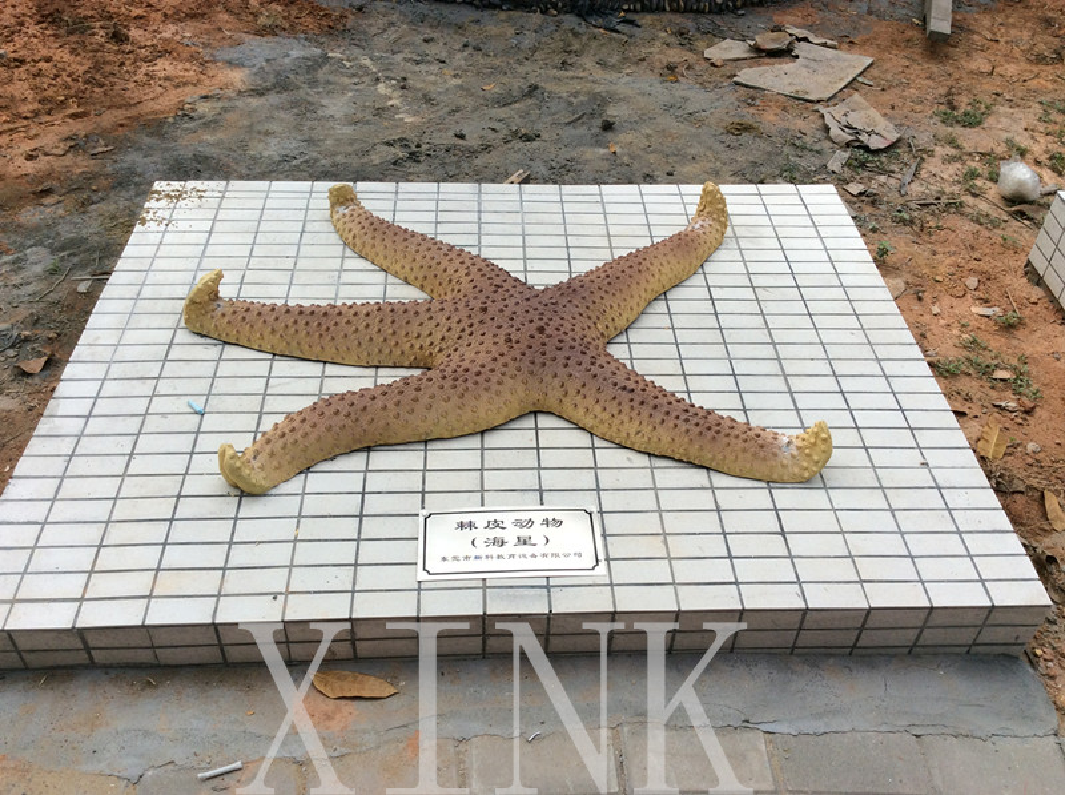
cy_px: 398
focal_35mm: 33
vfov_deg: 42.8
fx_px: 1013
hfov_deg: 55.4
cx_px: 532
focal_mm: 3.3
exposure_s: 1/1003
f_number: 2.4
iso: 32
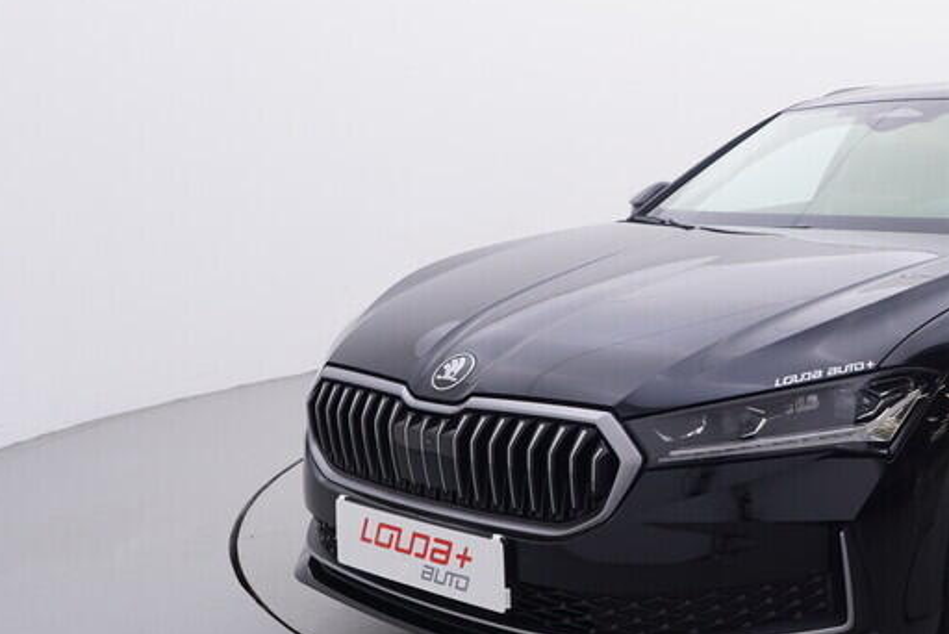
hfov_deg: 40.4
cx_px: 849
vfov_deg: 29.9
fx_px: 1187
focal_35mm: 45
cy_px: 297
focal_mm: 15
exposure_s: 1/80
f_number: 5
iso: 200
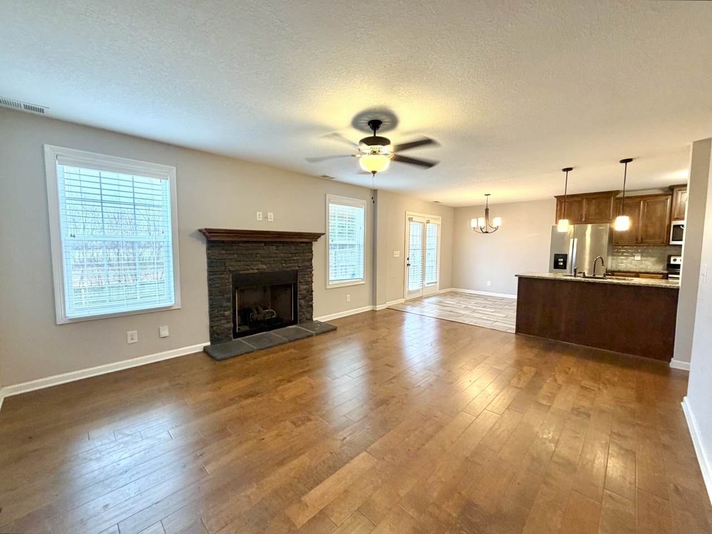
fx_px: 288
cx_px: 356
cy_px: 267
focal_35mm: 14
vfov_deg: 85.7
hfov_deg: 102.1
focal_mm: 2.22
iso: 250
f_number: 2.2
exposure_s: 1/60
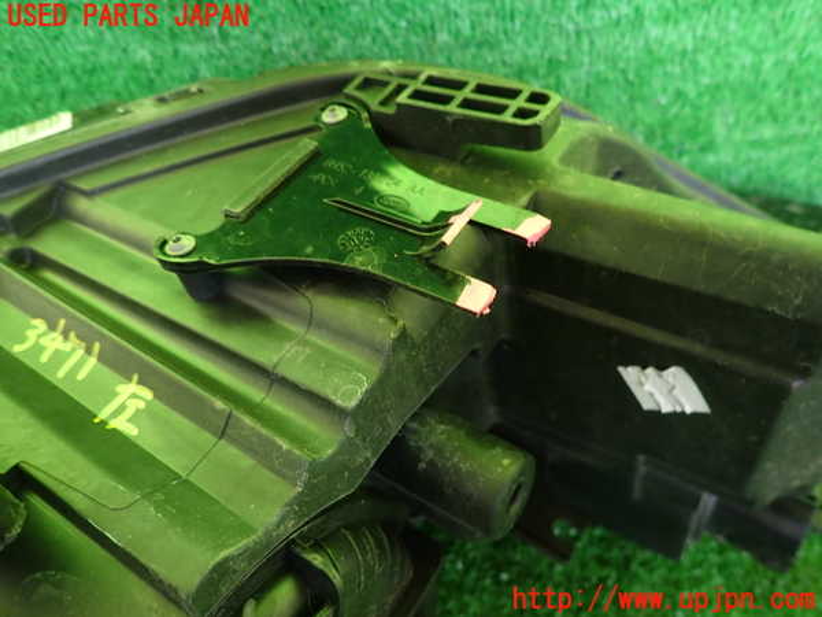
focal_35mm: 25
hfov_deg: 69.4
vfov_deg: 54.9
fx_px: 594
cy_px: 308
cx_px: 411
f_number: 2
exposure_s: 1/60
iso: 160
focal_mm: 4.5
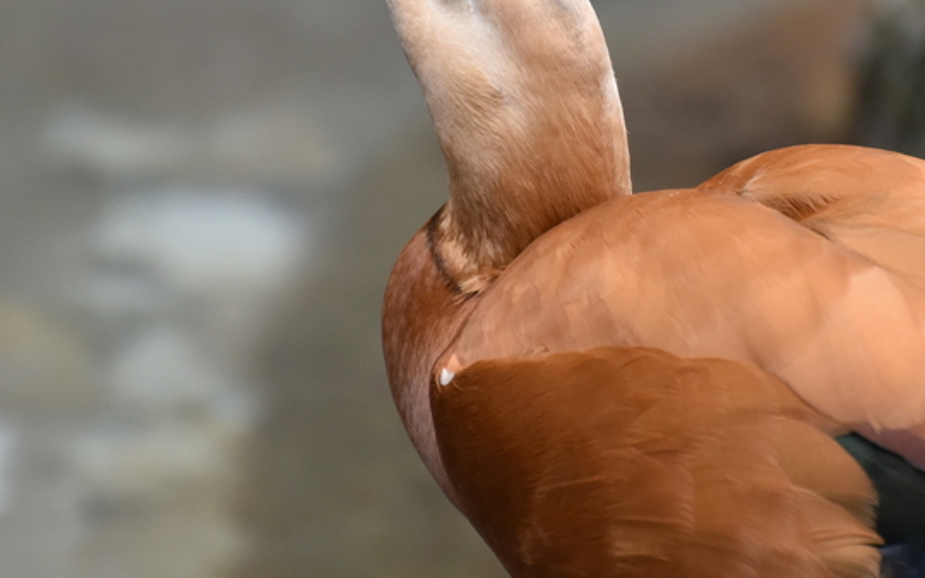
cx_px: 675
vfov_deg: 2.3
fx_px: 14615
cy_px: 165
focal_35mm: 580
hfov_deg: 3.6
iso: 2000
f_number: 5.6
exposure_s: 1/500
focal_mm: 240
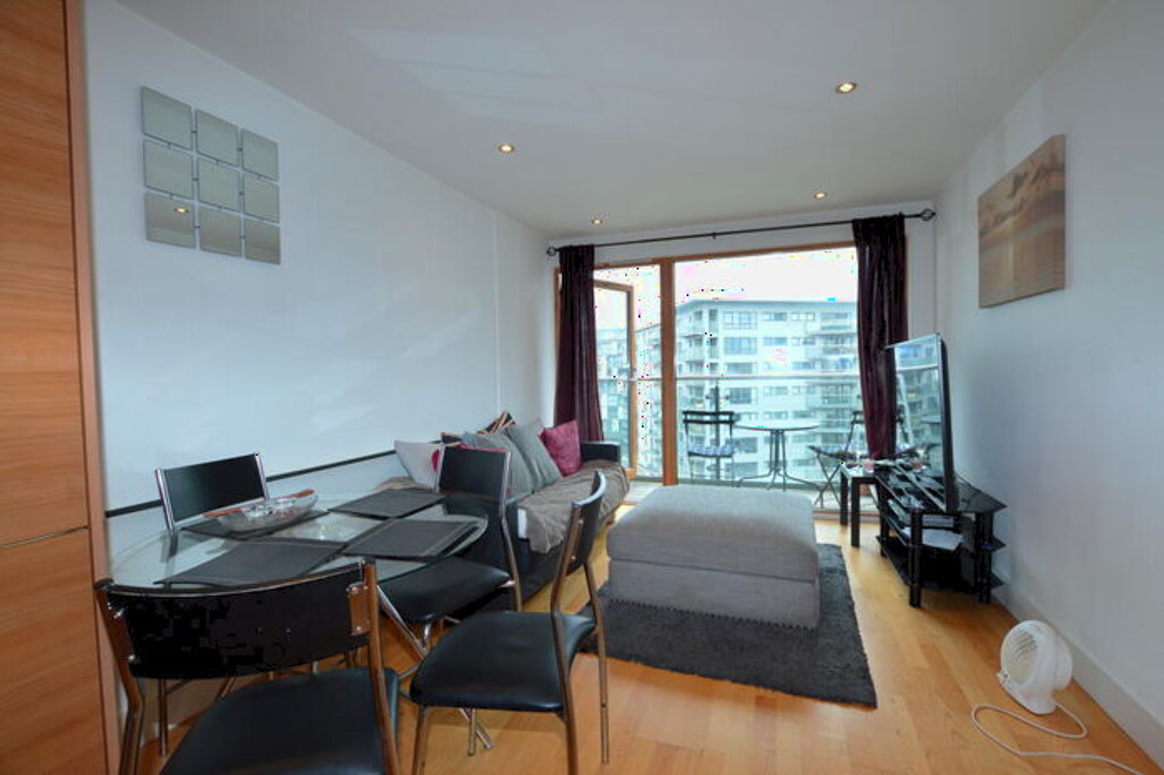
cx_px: 582
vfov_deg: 77.3
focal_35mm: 15
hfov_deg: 100.4
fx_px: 485
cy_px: 388
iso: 400
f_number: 5
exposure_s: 1/100
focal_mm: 10
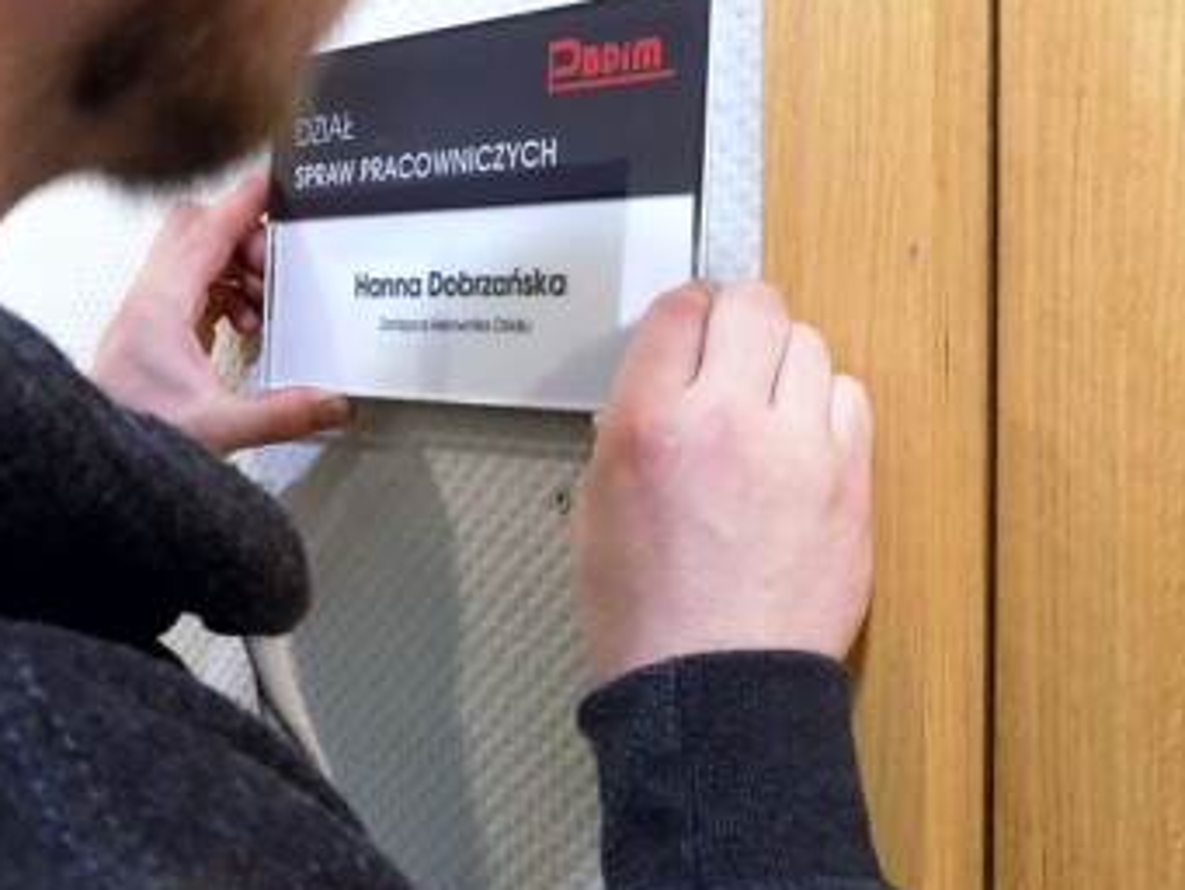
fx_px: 925
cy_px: 396
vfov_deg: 51.3
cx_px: 626
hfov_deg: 65.3
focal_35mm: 27
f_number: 3.1
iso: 400
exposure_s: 1/10
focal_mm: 4
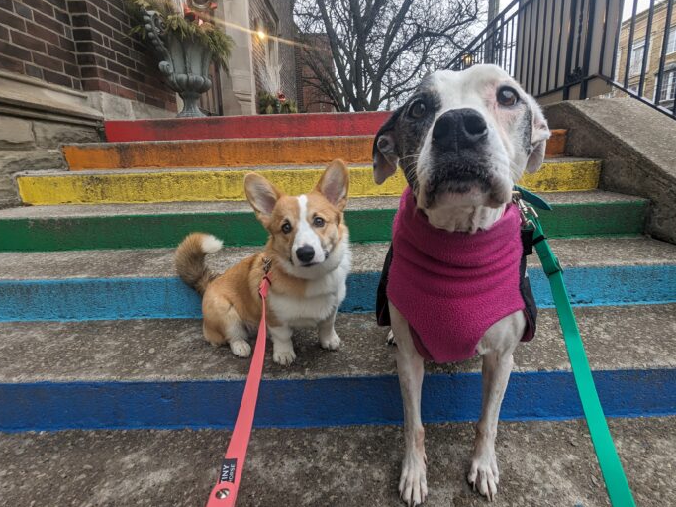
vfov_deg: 71.5
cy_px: 241
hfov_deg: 87.7
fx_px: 351
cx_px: 351
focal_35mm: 18
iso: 37
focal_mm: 2.35
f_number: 2.2
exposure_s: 1/120
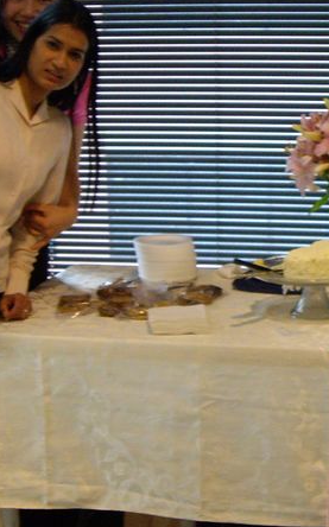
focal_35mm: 115
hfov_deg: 11.2
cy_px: 157
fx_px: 1652
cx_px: 358
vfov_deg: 18.1
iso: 200
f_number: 3
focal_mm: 7.6
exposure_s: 1/30
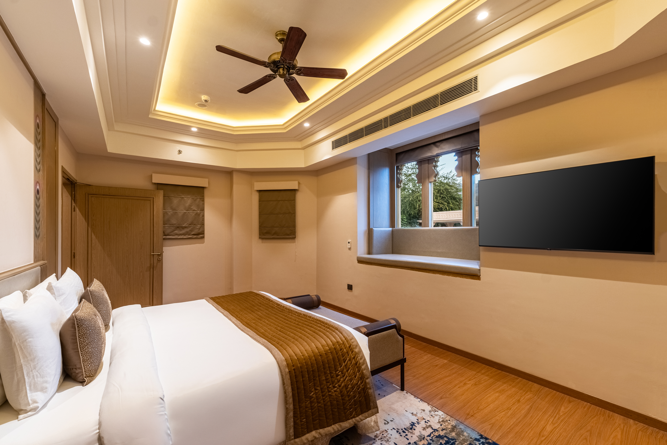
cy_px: 222
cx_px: 334
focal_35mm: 15
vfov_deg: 77.3
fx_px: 278
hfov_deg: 100.4
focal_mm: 10
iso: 800
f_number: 8
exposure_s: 1/400
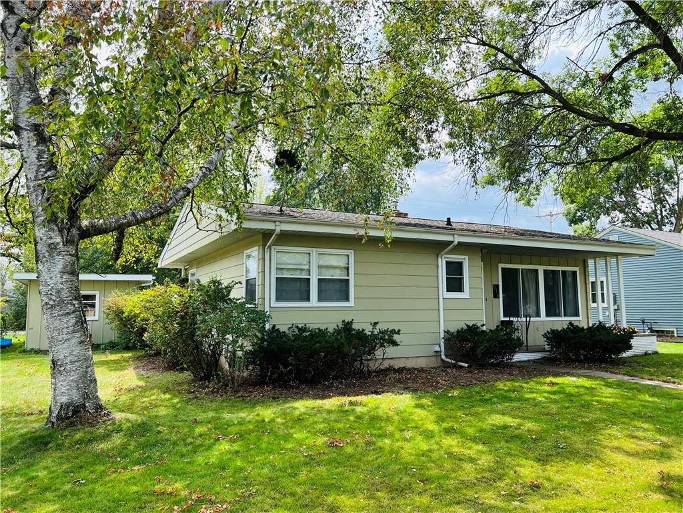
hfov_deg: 67.3
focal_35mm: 26
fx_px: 513
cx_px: 342
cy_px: 256
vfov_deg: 53.1
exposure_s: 1/1266
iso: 50
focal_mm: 5.7
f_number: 1.5
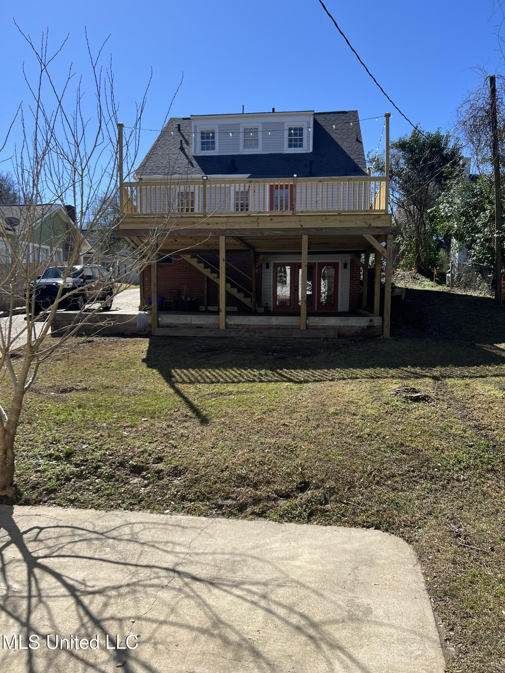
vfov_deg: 67.3
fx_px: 506
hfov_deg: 53.1
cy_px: 336
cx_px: 252
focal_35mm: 26
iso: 50
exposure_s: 1/2915
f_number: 1.5
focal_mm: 5.7
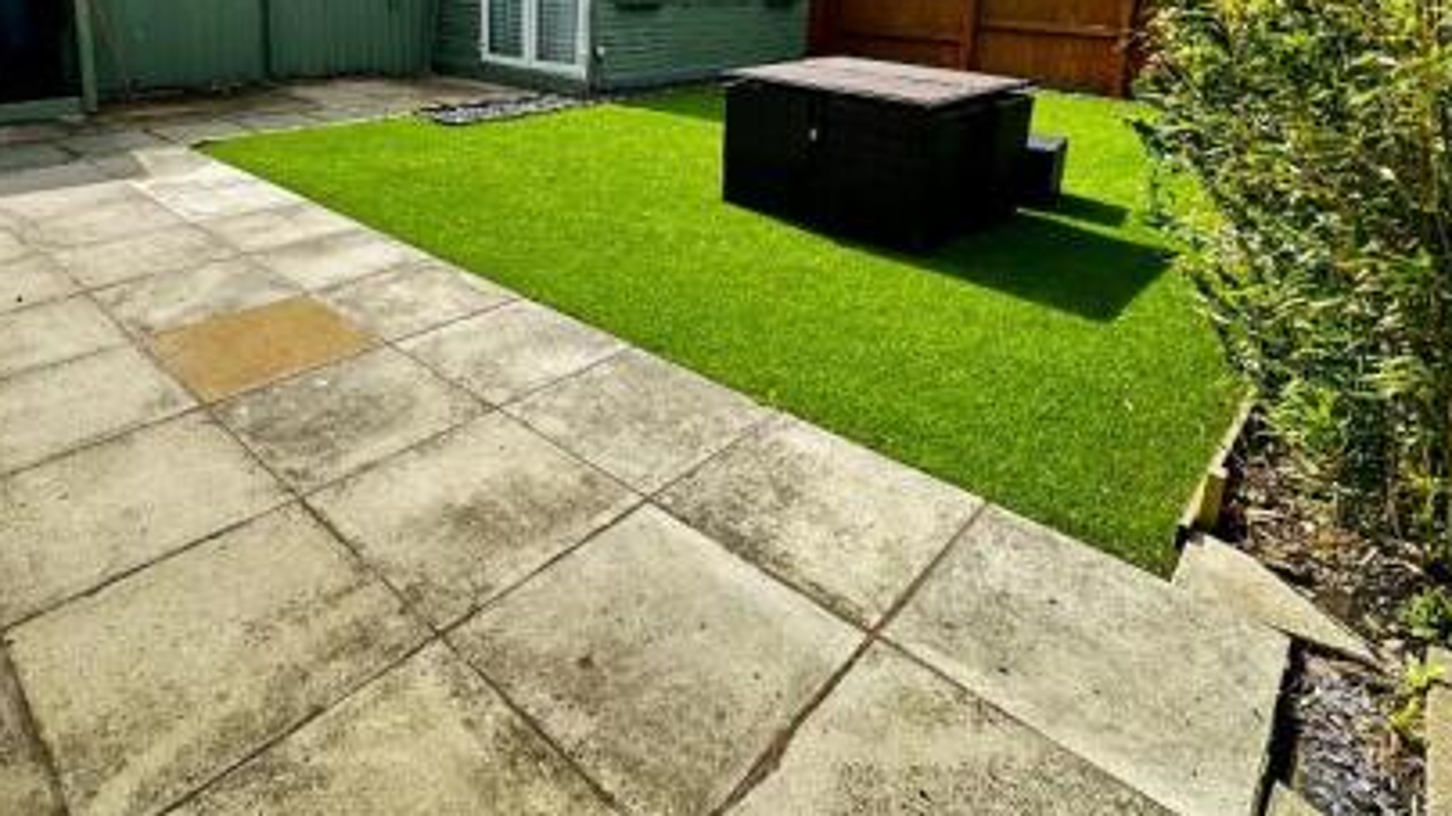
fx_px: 847
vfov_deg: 47.9
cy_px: 138
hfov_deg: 80.8
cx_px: 627
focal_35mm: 22
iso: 40
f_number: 2.2
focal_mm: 2.22
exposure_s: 1/764
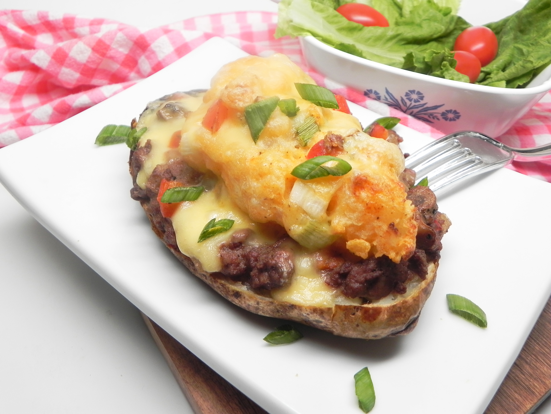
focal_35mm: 33
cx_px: 276
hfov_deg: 55.4
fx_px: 525
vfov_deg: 42.9
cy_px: 207
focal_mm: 5.9
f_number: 2.8
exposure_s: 1/35.4
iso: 160
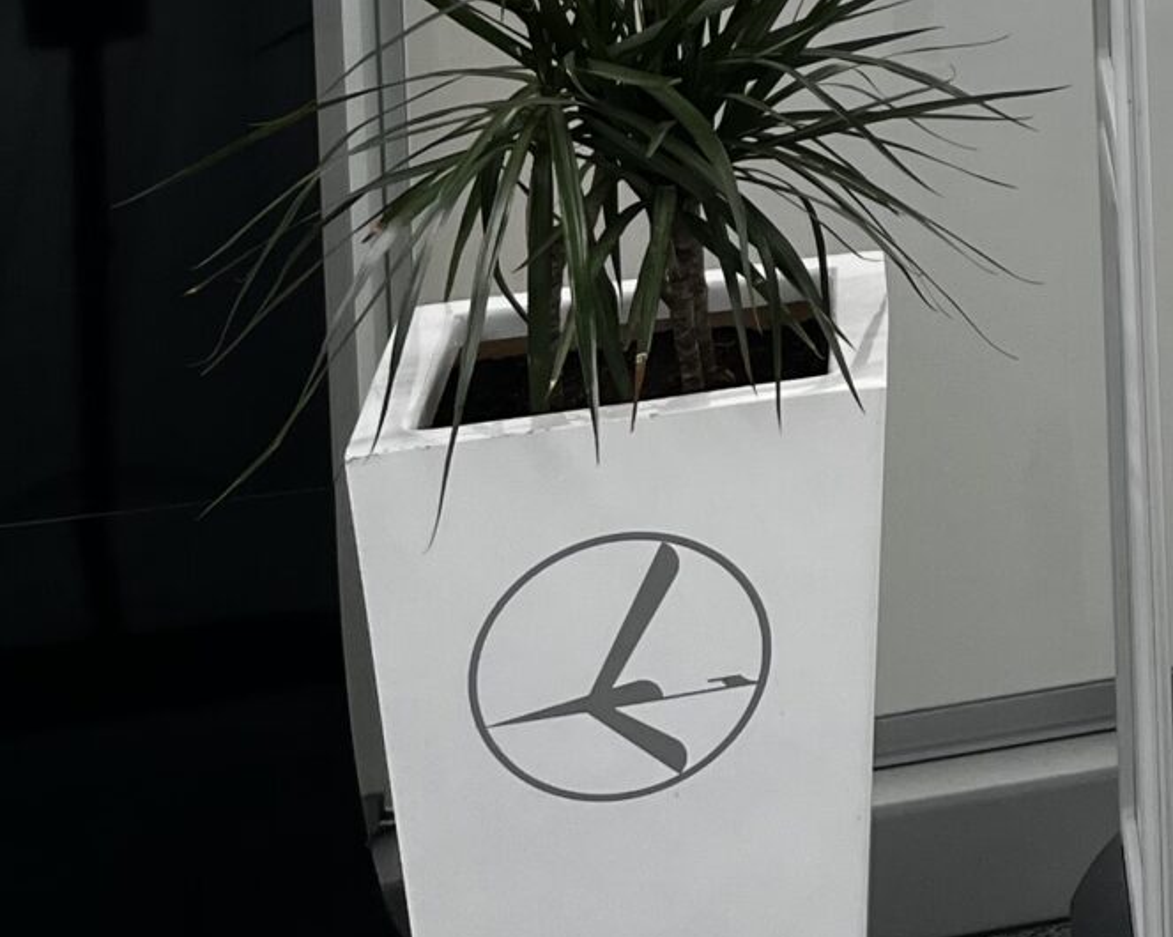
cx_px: 2109
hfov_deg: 16.4
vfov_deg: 14.3
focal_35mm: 98
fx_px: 3401
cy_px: -608
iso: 32
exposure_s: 1/100
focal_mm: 5.1
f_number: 1.6
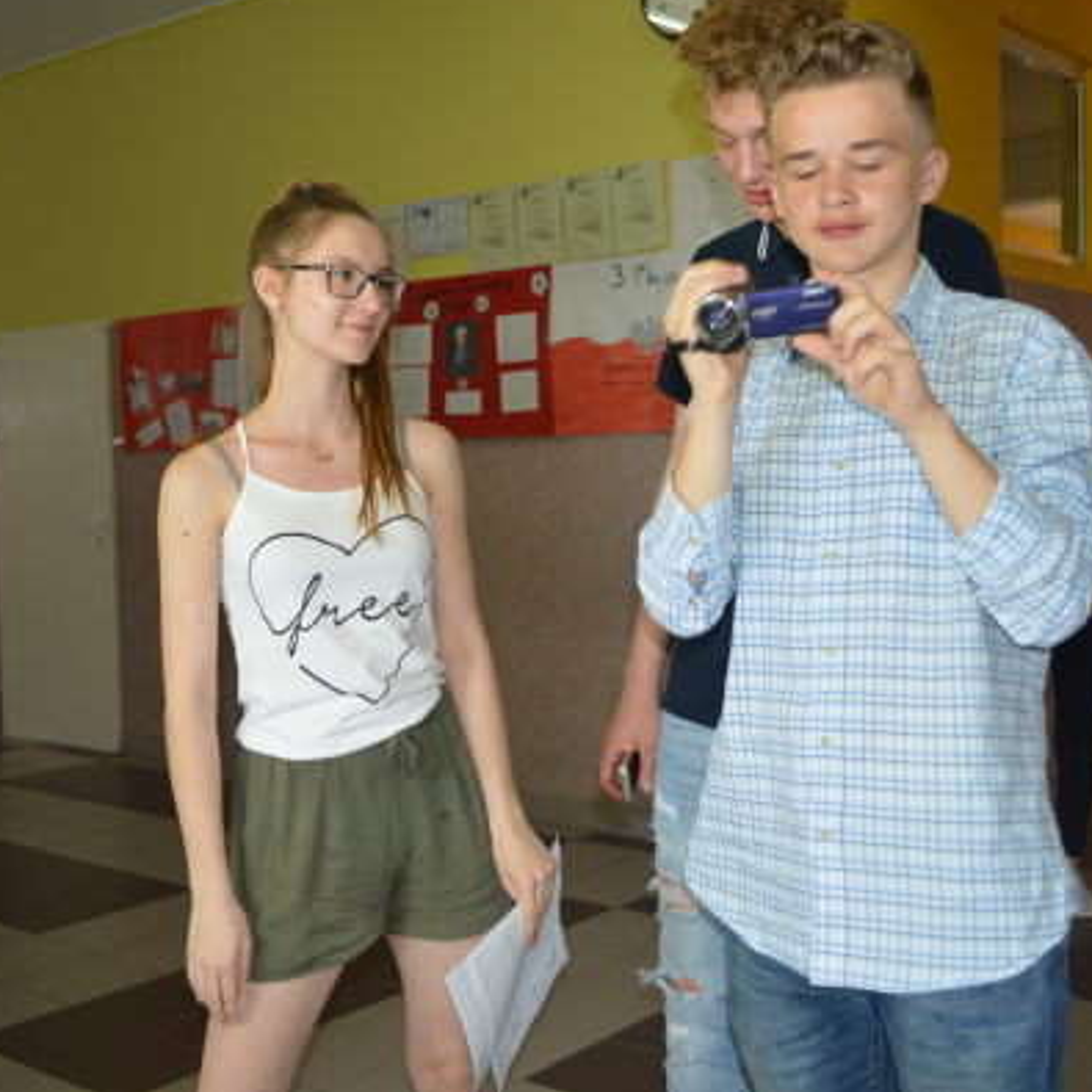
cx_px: 464
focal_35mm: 43
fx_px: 1535
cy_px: 539
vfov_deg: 39.2
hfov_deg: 39.1
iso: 400
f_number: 4
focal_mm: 22
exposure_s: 1/80
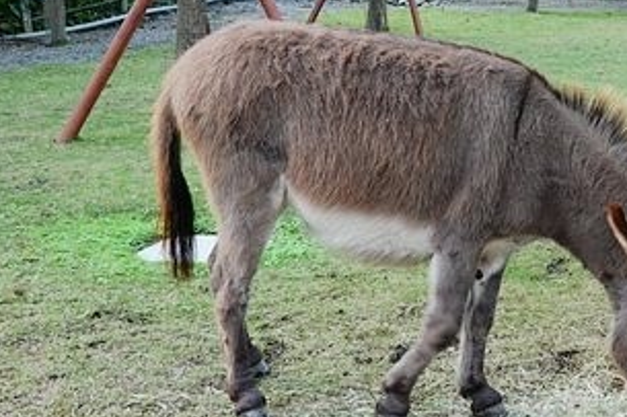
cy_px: 122
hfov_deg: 29.9
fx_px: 1114
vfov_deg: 21.1
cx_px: 582
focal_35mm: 64
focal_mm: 11.29
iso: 125
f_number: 3.5
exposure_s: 1/100
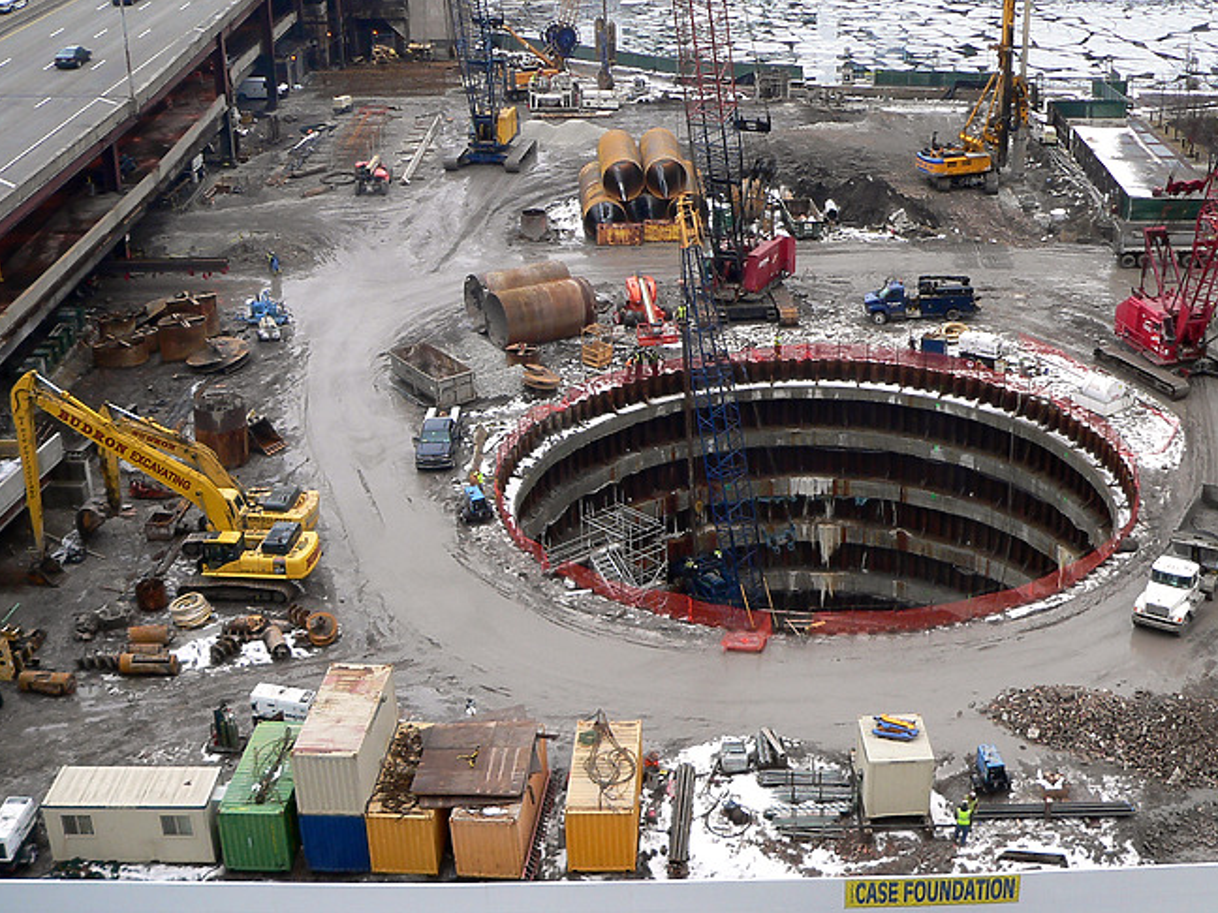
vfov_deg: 29.1
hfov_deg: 37.7
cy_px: 441
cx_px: 820
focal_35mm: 50
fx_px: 1759
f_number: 2.8
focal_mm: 6
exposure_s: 1/80
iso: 80
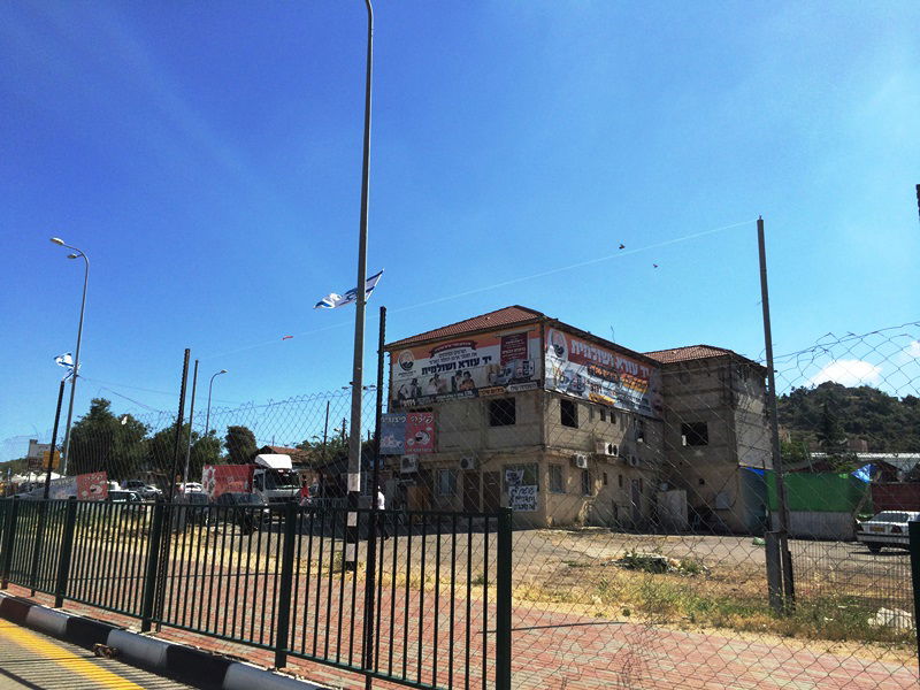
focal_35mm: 30
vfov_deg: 46.8
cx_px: 460
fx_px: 797
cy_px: 345
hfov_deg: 60.0
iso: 40
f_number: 2.2
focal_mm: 4.12
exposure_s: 1/3165
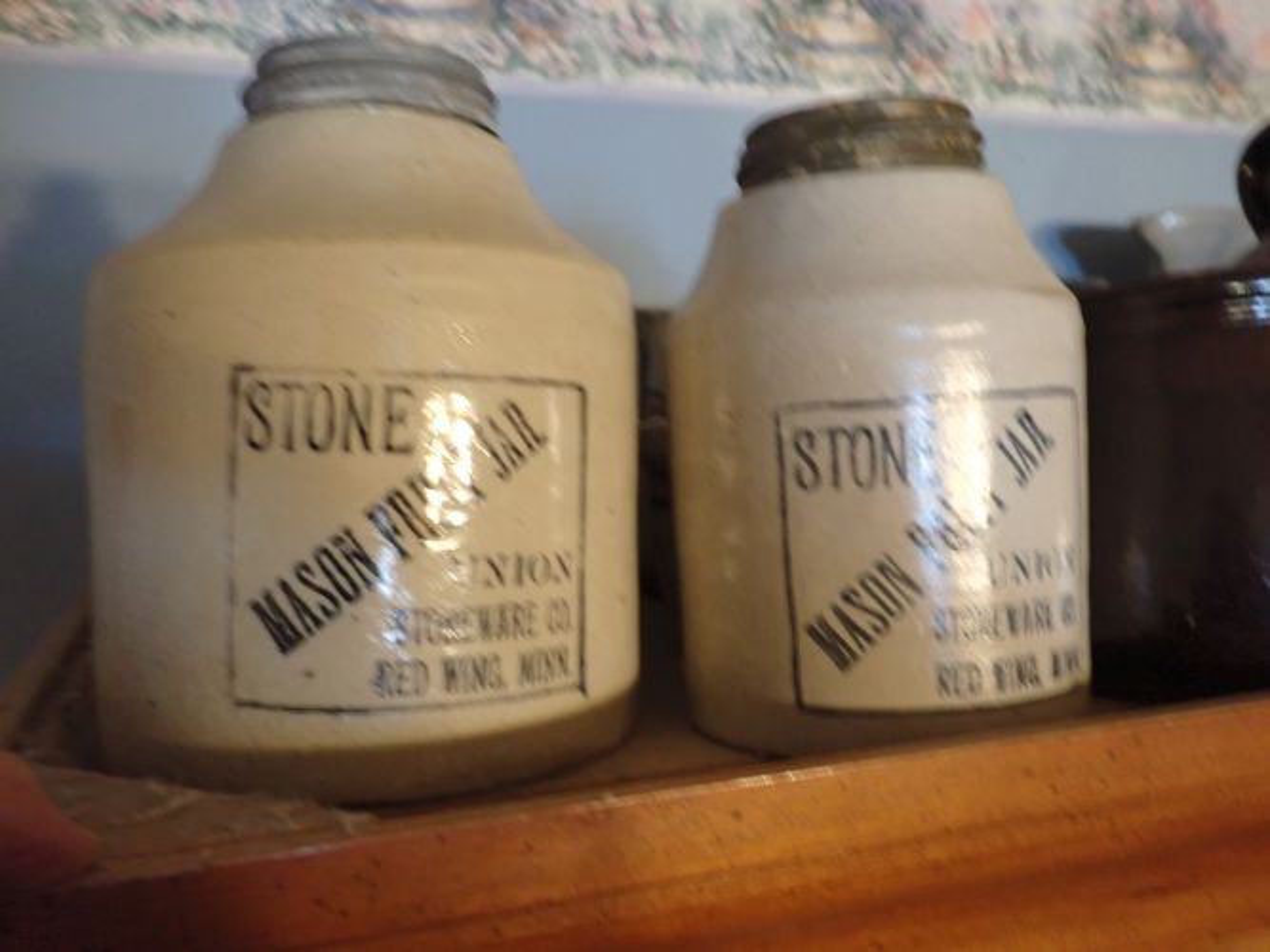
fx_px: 1100
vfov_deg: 46.8
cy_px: 476
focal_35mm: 30
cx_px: 635
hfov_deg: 60.0
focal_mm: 5.4
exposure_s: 1/30
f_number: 2.3
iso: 640
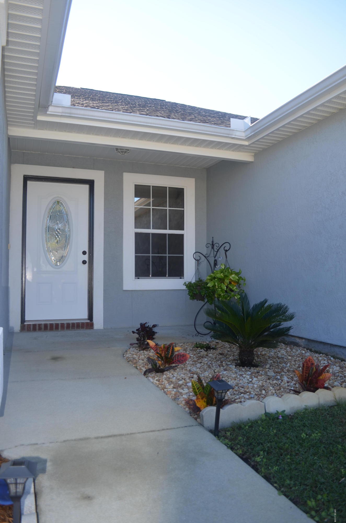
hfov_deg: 47.7
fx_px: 391
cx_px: 173
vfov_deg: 67.5
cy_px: 262
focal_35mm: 27
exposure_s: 1/200
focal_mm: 18
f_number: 4.5
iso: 100
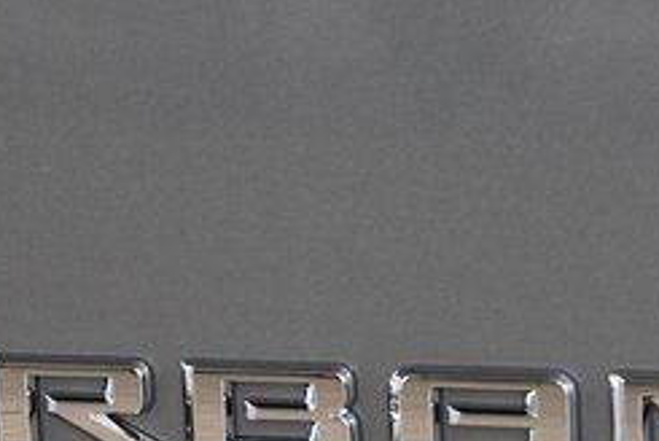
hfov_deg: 8.7
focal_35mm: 235
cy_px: 399
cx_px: 8
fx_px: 4307
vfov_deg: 5.9
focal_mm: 60
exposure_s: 1/30
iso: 1600
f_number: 7.1
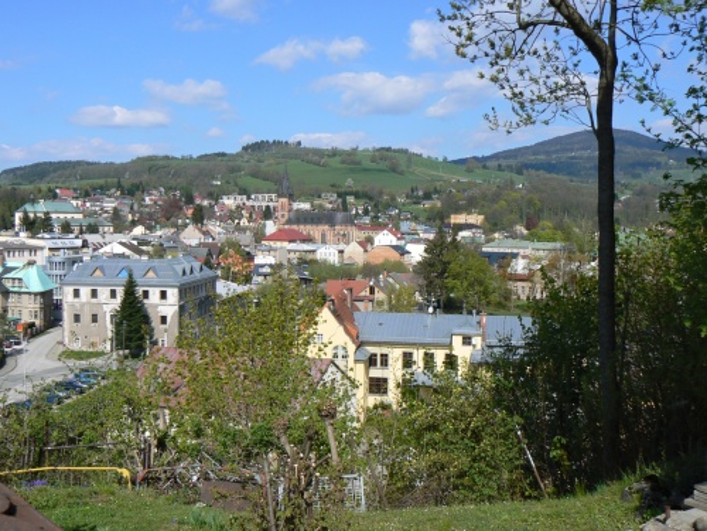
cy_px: 266
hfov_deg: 51.4
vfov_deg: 39.7
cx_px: 354
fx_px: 735
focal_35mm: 36
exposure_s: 1/500
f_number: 7.1
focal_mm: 6
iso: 80
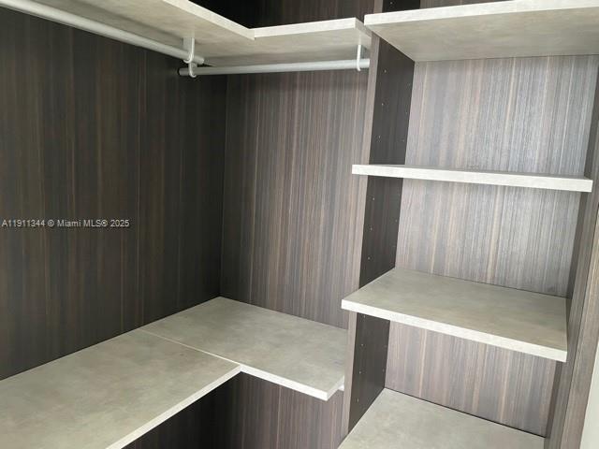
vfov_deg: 53.1
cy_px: 224
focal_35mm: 26
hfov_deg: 67.3
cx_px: 300
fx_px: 450
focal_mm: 4.2
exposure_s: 1/60
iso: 500
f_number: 1.6
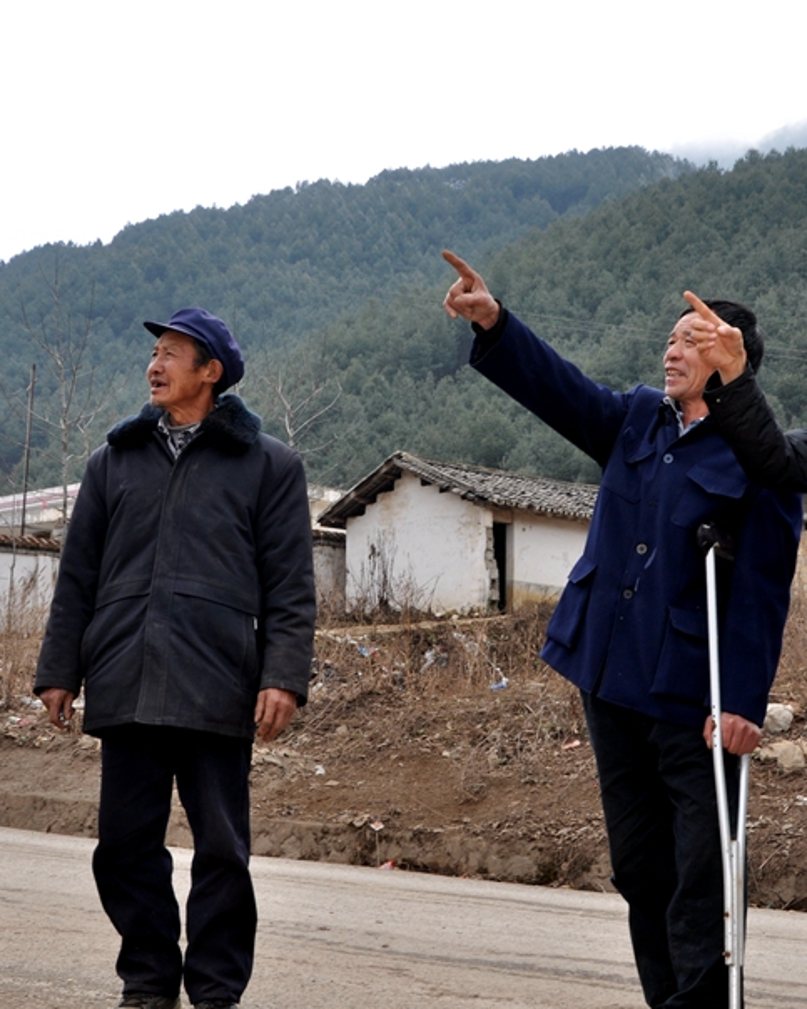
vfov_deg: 30.5
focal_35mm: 62
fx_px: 1851
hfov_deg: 24.6
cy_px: 553
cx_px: 473
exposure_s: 1/200
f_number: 10
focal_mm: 26
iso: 200
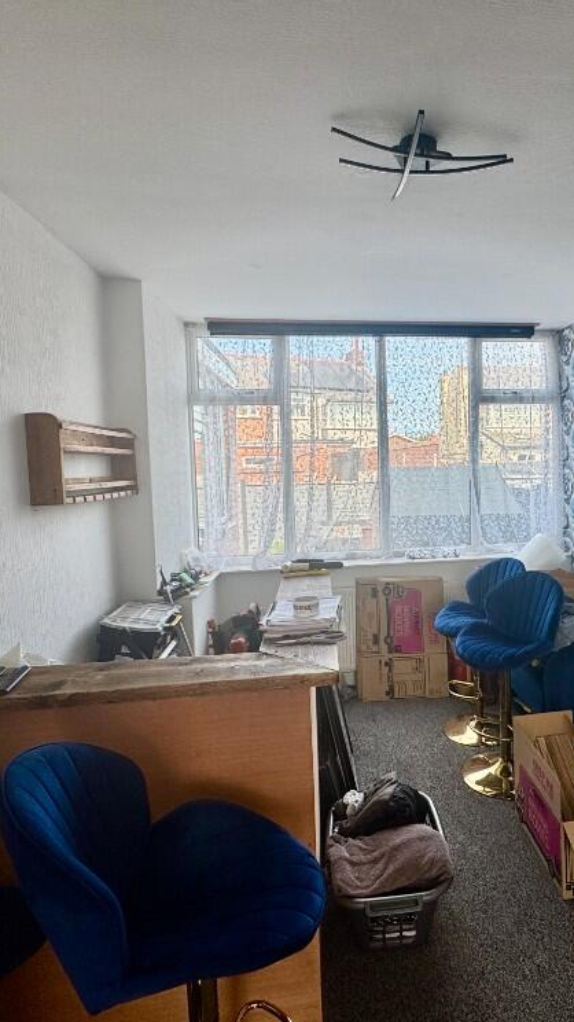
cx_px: 416
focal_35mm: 21
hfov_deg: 51.7
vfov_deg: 83.9
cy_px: 504
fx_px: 569
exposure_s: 1/256
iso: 40
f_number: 2.2
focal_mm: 2.22
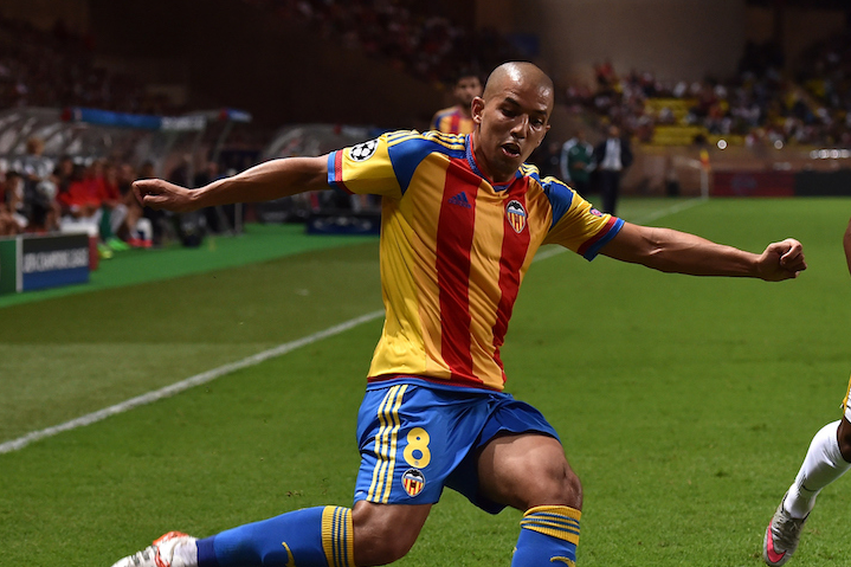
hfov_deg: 16.0
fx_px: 3025
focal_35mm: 128
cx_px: 556
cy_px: 379
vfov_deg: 10.7
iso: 2000
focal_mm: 92
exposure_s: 1/1250
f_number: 4
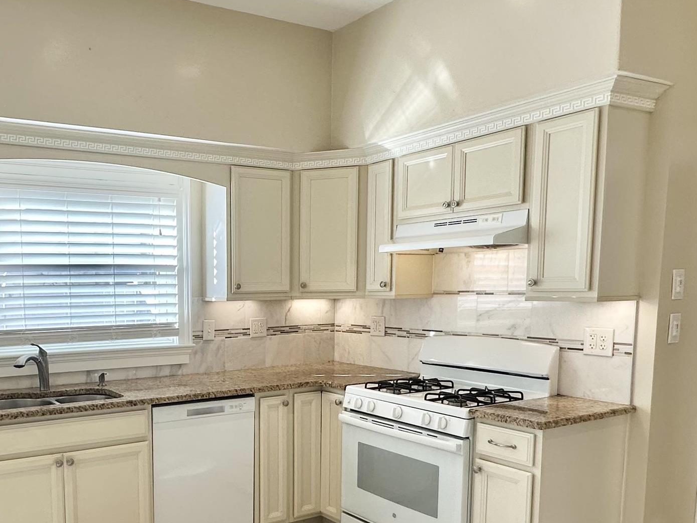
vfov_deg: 44.7
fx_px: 624
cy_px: 356
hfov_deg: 55.8
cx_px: 184
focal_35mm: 31
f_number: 2.2
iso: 64
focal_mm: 2.22
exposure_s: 1/120
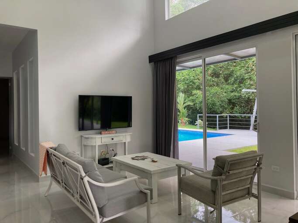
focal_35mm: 28
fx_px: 241
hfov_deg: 63.5
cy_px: 112
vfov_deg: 49.7
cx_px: 149
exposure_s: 1/60
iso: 64
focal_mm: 3.99
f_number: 1.8
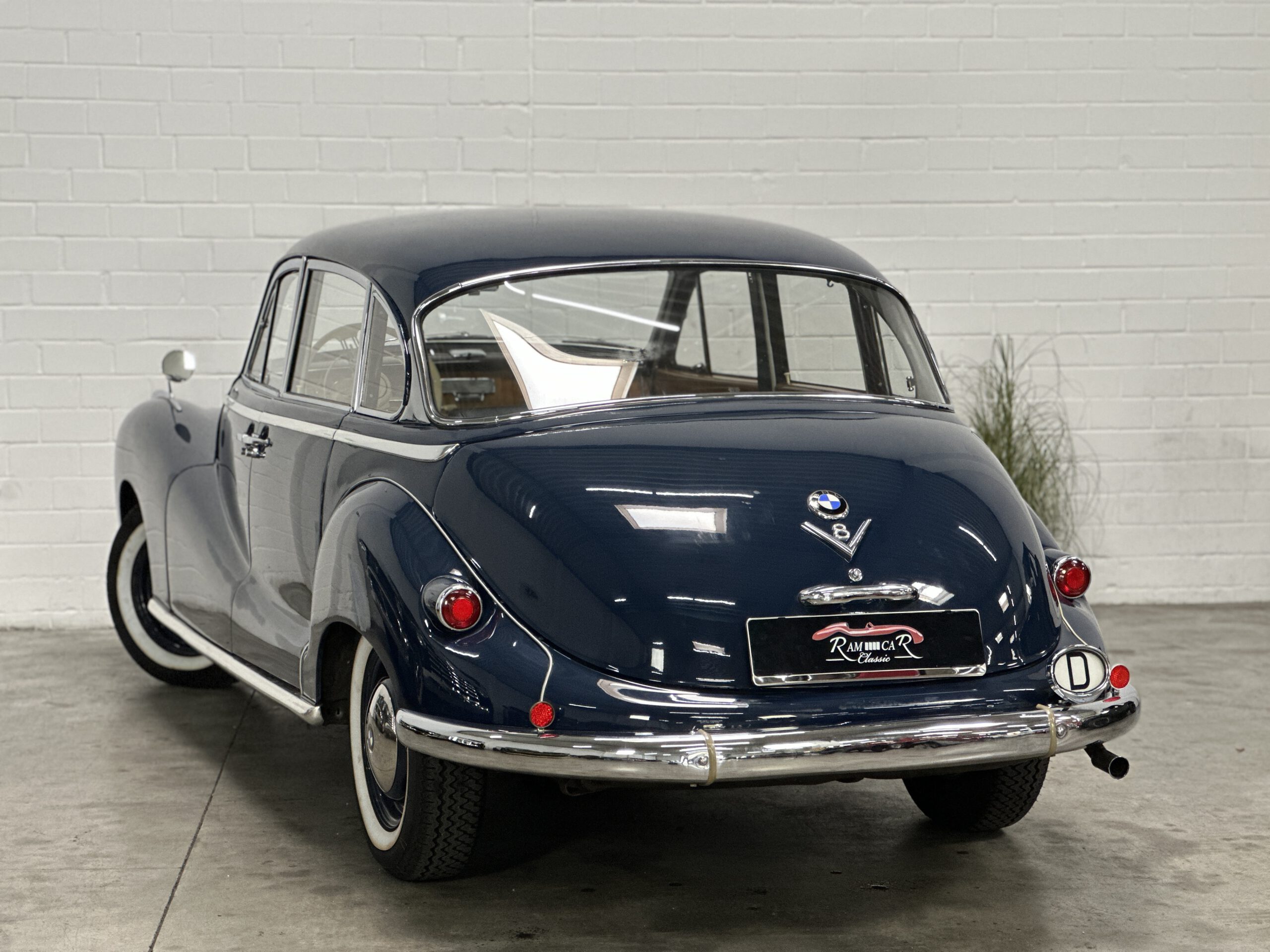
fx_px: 2825
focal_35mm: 77
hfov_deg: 25.3
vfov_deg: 19.1
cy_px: 476
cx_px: 635
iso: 250
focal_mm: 9
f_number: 2.8
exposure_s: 1/33
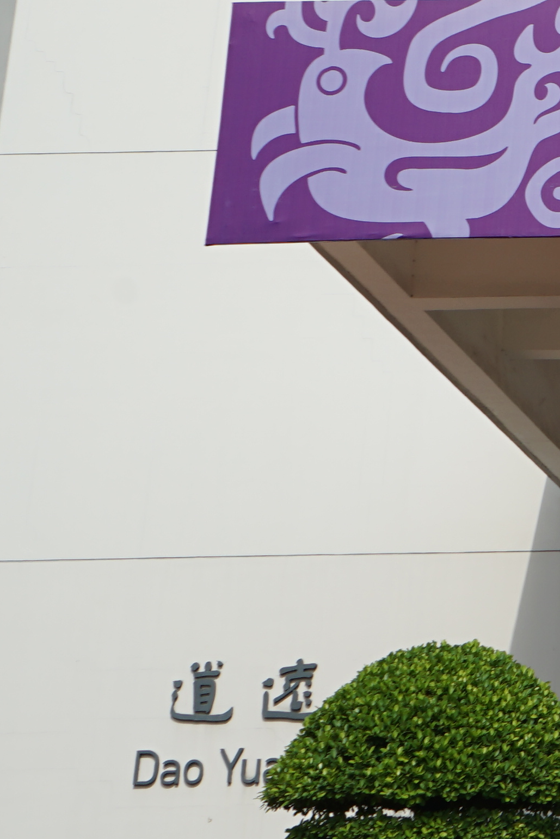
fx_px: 3266
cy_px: -125
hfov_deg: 8.9
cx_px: 1349
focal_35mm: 140
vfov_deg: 14.3
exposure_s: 1/250
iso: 100
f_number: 9
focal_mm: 36
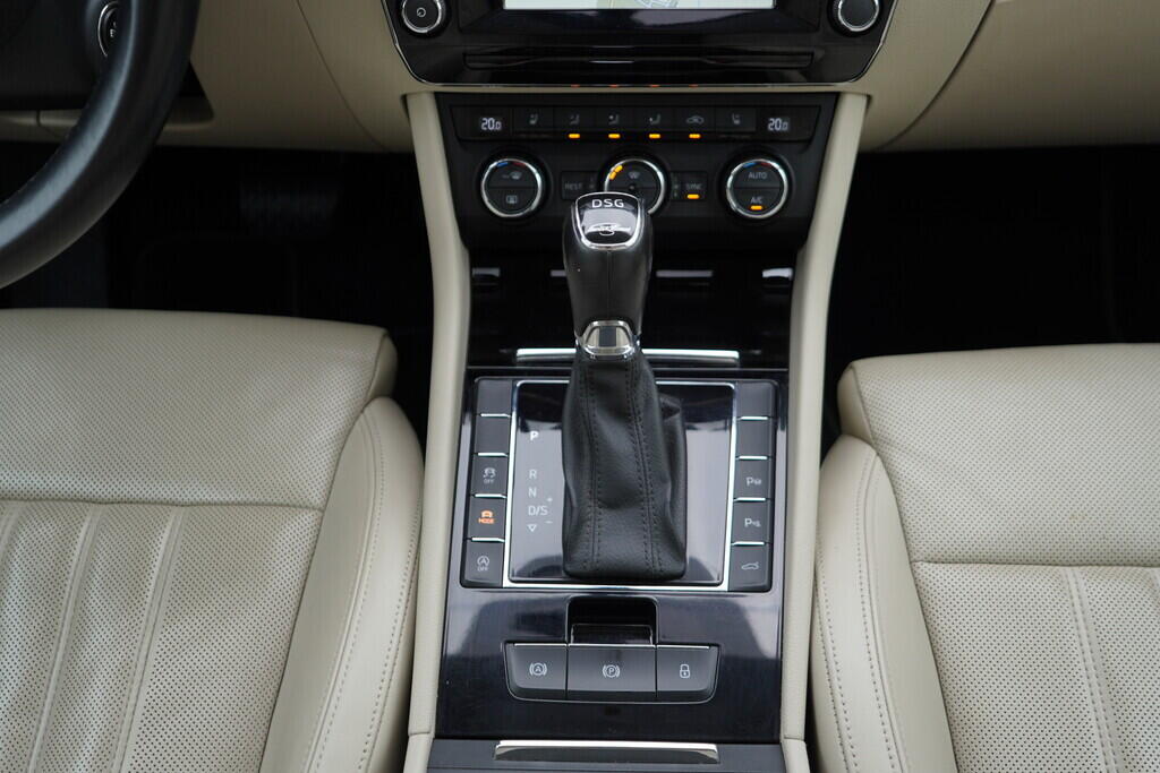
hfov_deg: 53.1
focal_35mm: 36
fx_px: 1160
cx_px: 580
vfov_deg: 36.9
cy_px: 386
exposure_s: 1/40
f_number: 2.8
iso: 125
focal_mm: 24
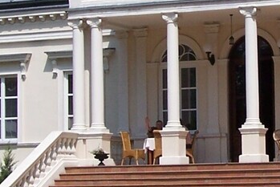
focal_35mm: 163
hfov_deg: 12.5
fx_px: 1268
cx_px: 270
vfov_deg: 8.4
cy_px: 58
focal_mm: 6.3
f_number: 4
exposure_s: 1/750
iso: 80
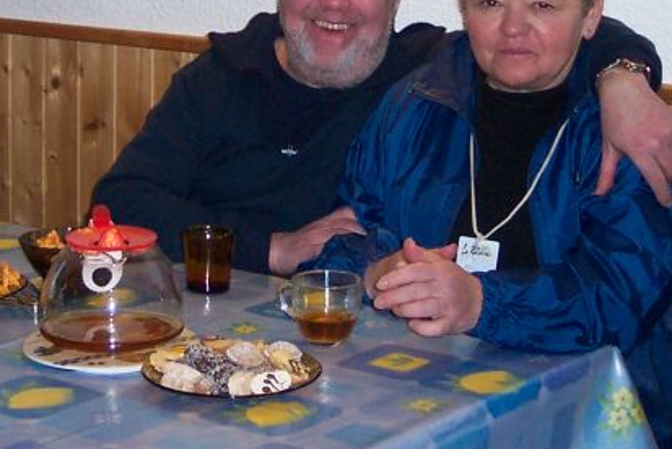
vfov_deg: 14.9
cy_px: 83
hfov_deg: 22.4
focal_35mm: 91
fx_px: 1700
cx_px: 308
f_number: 2.8
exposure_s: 1/30
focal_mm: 8
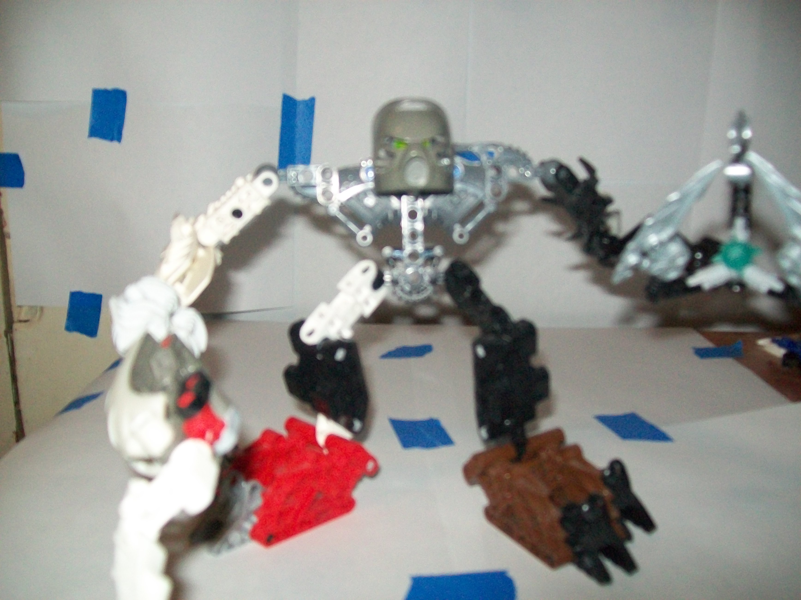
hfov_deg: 51.4
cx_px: 400
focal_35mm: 36
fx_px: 833
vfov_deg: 39.7
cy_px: 300
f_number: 2.7
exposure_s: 1/125
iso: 200
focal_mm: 6
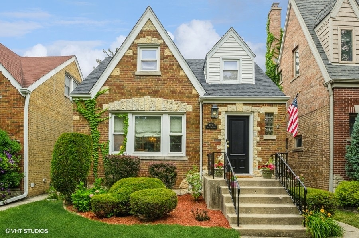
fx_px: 209
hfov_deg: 81.3
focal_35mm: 21
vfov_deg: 59.4
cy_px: 119
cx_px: 180
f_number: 11
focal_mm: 14.38
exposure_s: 1/40
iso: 100
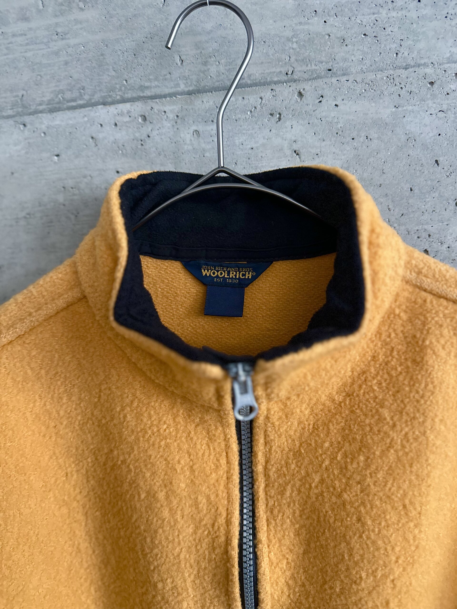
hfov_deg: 56.8
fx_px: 422
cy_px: 304
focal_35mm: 24
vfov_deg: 71.6
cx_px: 228
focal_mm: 6.86
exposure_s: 1/30
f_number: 1.78
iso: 1600
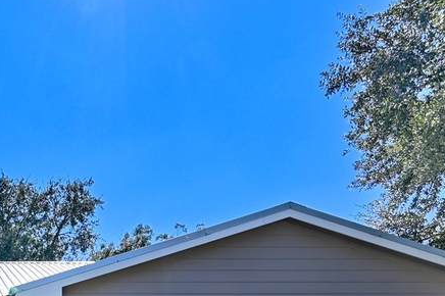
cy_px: 390
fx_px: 581
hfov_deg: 37.9
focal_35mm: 47
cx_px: 13
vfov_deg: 24.7
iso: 100
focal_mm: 16
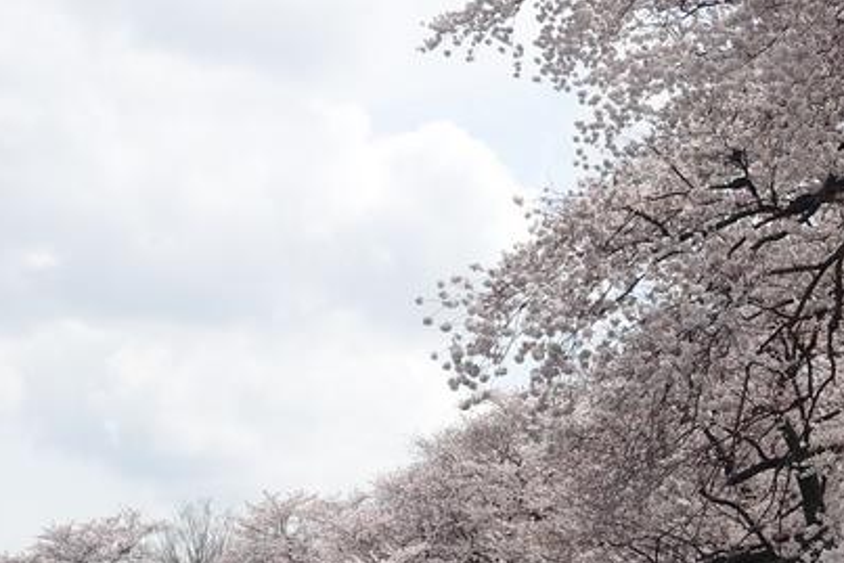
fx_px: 2861
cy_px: 601
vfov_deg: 11.1
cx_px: 440
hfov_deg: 16.8
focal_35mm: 122
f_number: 5.6
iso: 125
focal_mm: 14.9
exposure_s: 1/500
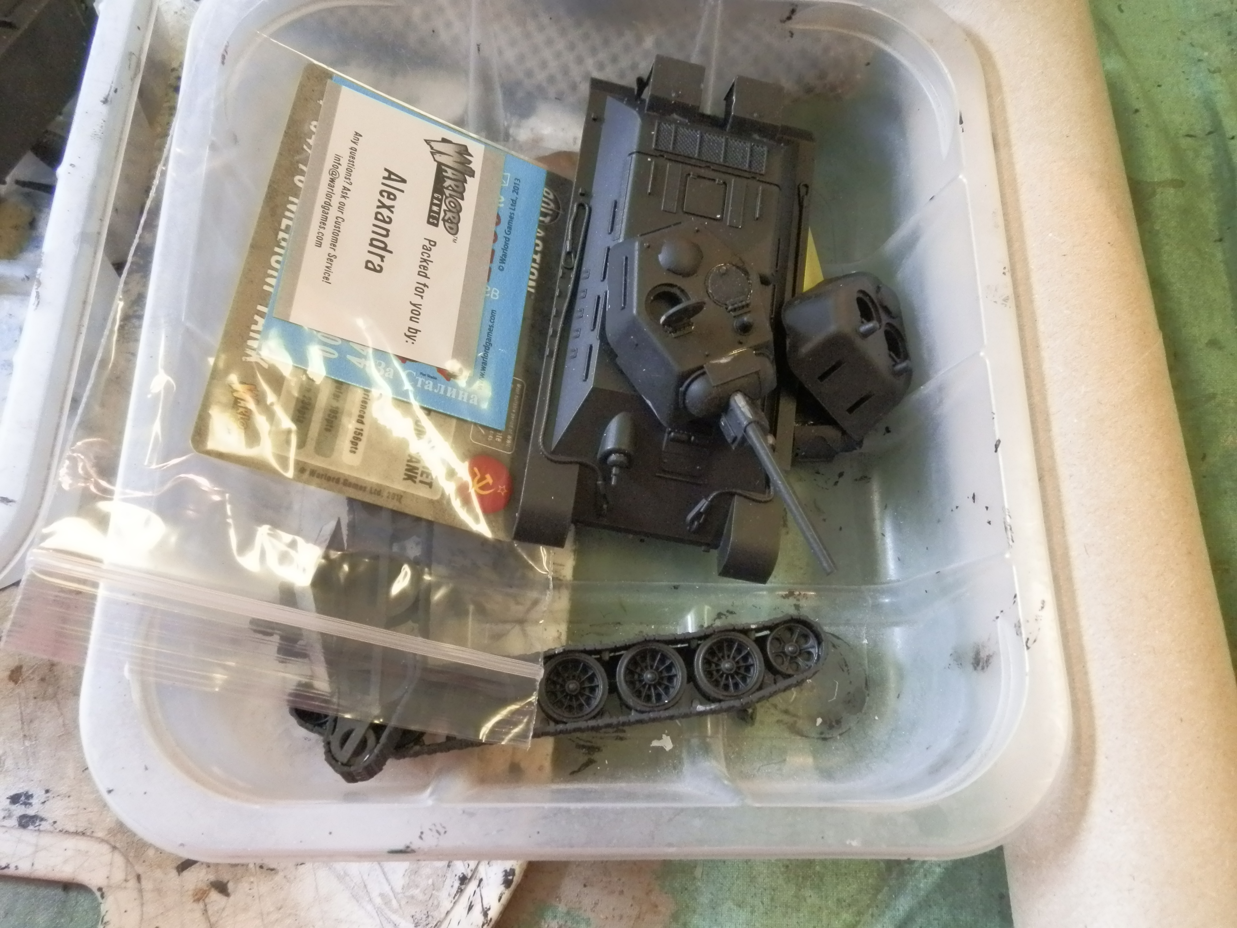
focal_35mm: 28
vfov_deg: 49.7
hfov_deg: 63.4
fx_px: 1001
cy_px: 464
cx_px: 618
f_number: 3.1
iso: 400
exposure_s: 1/40
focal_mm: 5
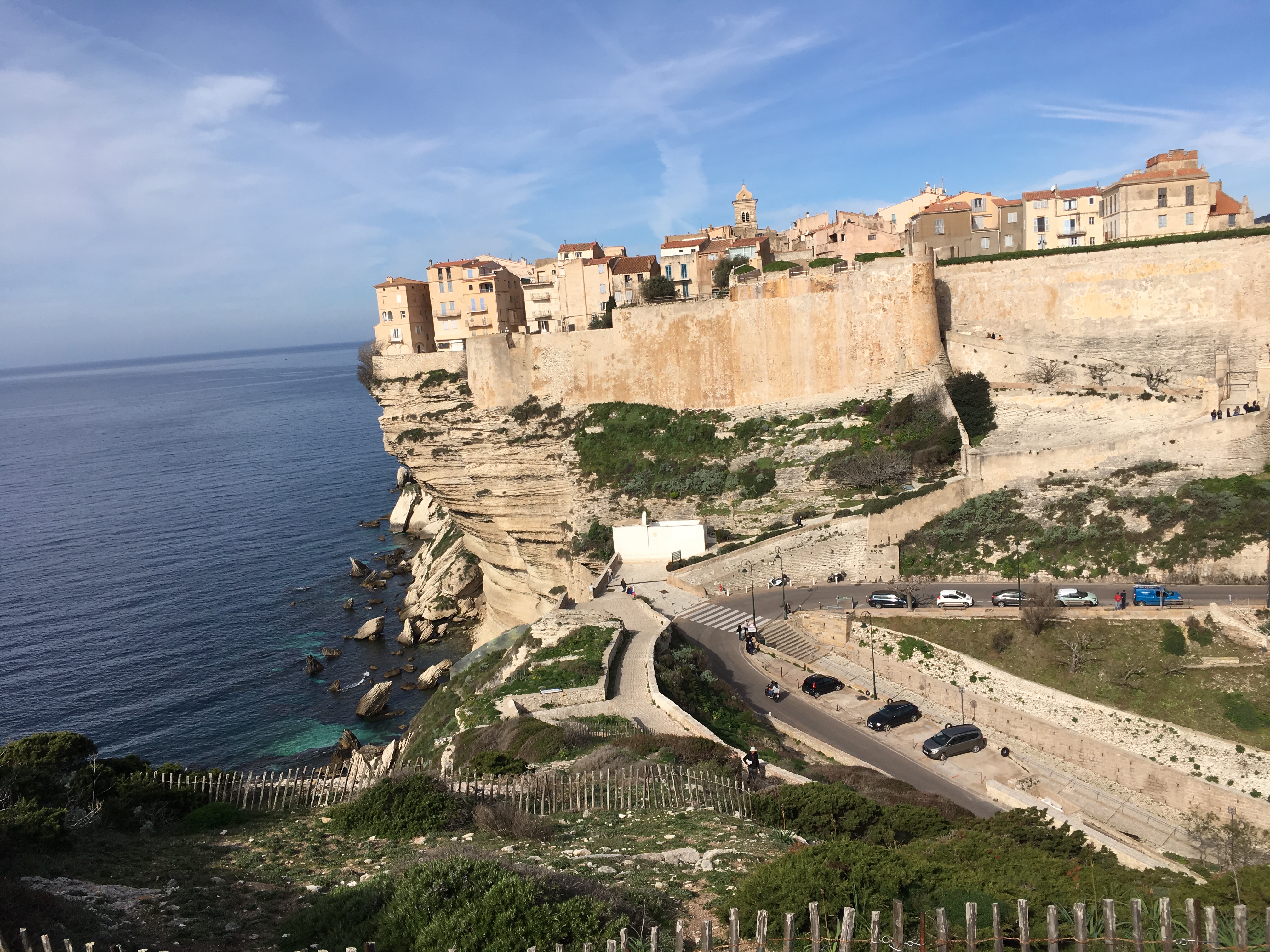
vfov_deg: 48.2
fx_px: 1064
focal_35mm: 29
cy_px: 476
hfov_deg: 61.7
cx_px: 635
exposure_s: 1/2198
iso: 25
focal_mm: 4.15
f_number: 2.2
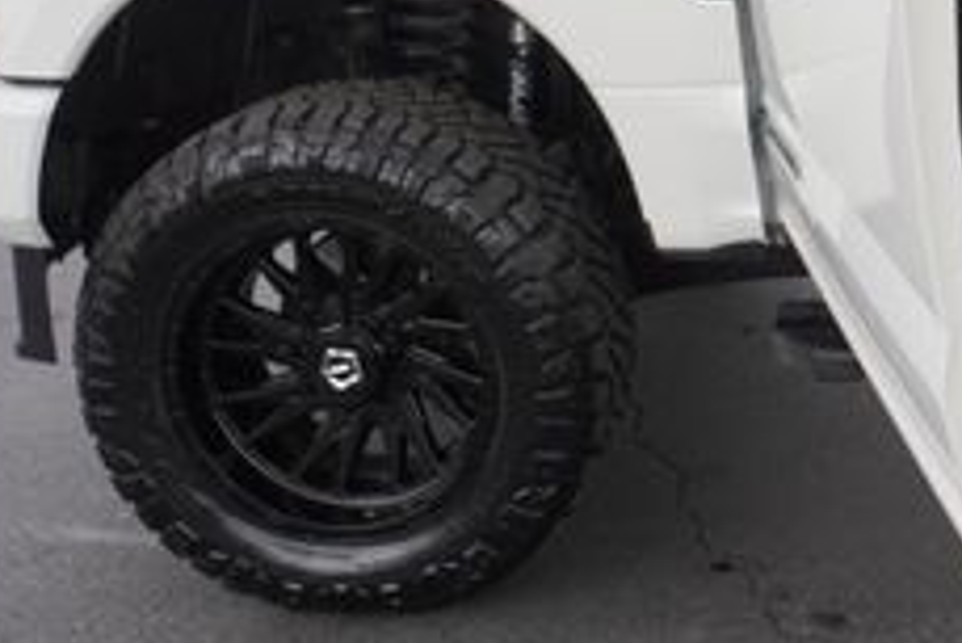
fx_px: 1791
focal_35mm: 67
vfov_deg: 19.6
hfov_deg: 27.9
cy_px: -29
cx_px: 1012
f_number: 4.5
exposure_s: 1/80
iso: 100
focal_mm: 16
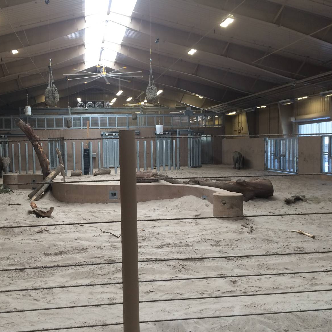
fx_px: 380
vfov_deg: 47.2
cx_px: 127
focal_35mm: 35
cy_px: 169
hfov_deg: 46.9
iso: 32
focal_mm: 4.15
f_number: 2.2
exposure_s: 1/30
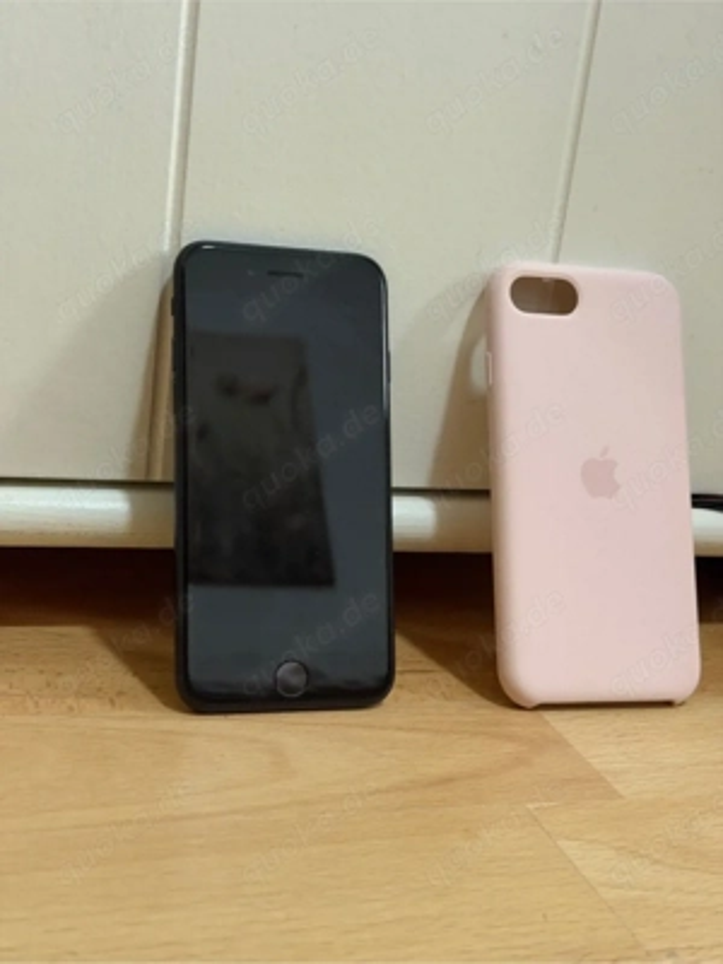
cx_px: 362
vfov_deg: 39.7
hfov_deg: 30.3
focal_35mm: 48
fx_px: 1337
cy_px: 482
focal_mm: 6.76
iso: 500
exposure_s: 1/38
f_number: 1.78
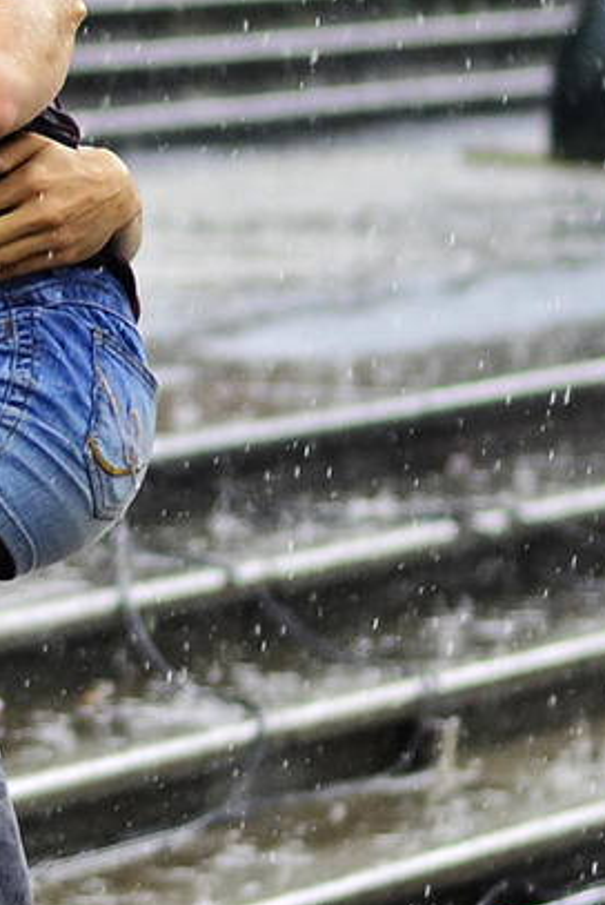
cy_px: 247
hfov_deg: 4.1
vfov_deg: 6.2
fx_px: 8379
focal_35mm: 333
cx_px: -236
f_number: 1.8
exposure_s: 1/1000
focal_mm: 50
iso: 500
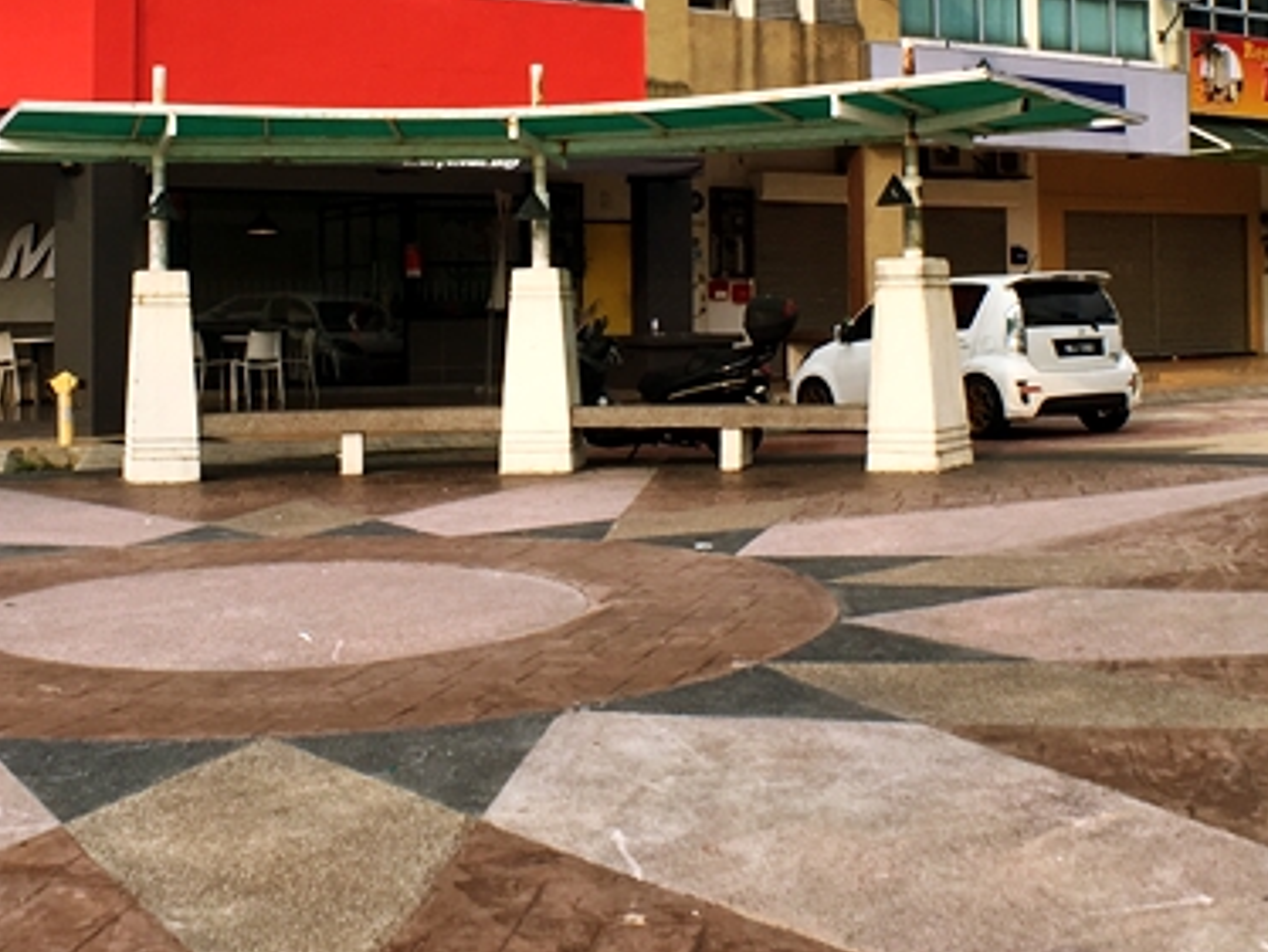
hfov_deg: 31.2
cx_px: 573
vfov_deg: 23.4
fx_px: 2273
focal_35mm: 62
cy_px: 230
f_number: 2.2
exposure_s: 1/418
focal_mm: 4.15
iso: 25
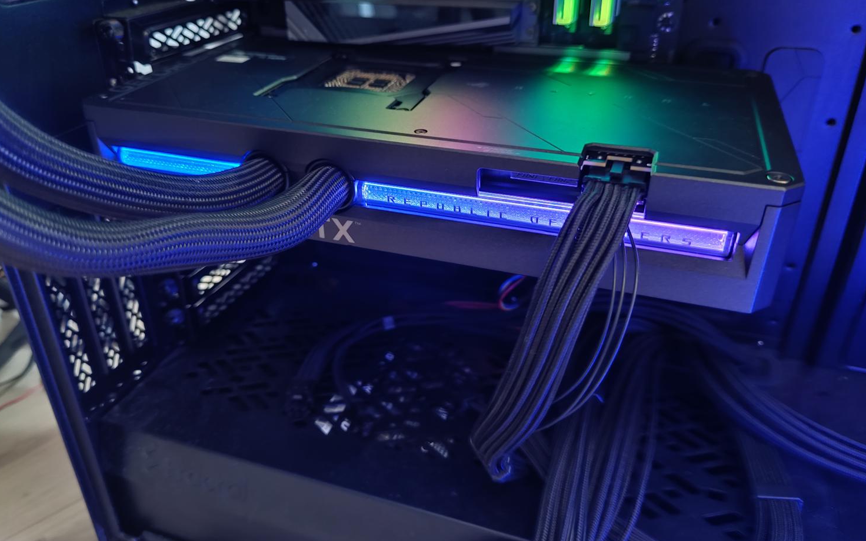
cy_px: 244
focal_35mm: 27
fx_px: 637
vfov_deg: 46.0
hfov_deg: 68.4
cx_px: 434
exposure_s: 1/13
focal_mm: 6.78
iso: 252
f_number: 1.85
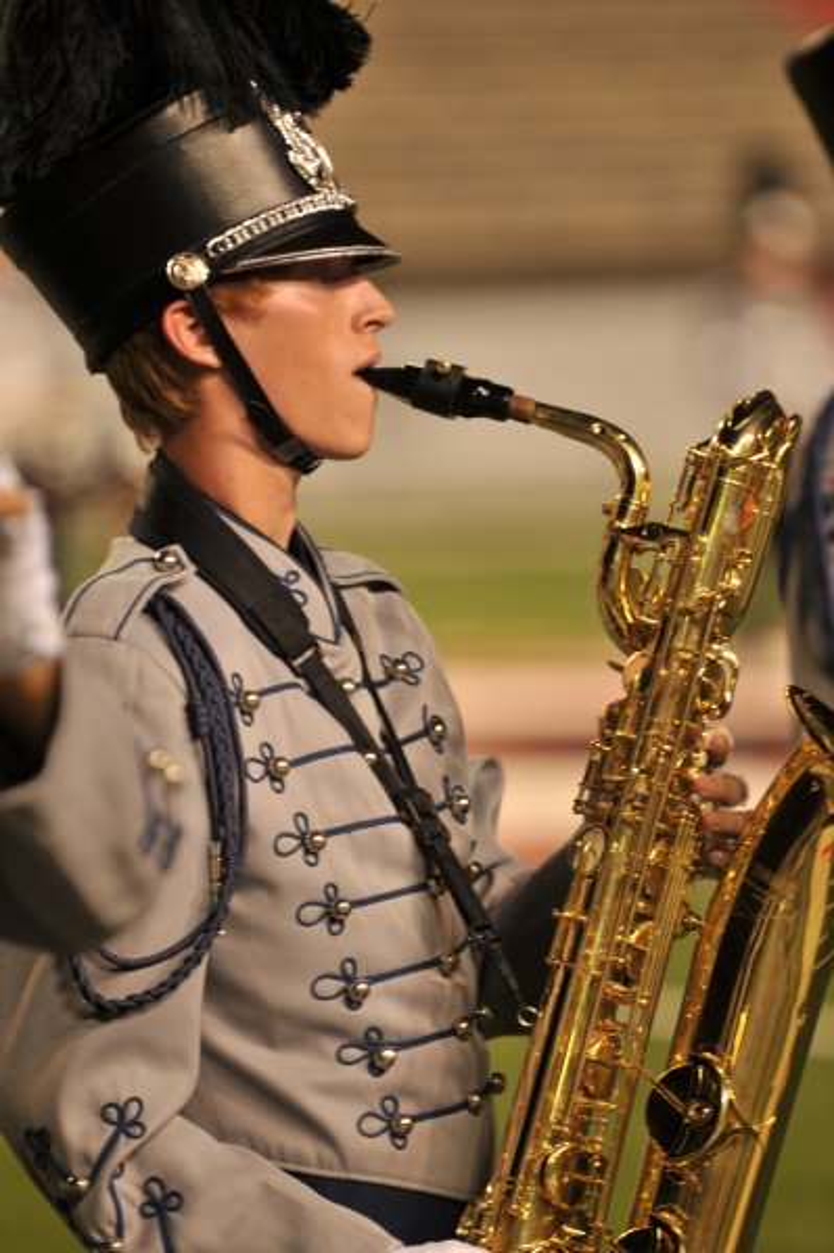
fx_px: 10442
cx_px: 417
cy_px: 626
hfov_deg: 4.6
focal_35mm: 300
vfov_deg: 6.9
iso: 200
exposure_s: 1/60
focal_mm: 200
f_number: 2.8
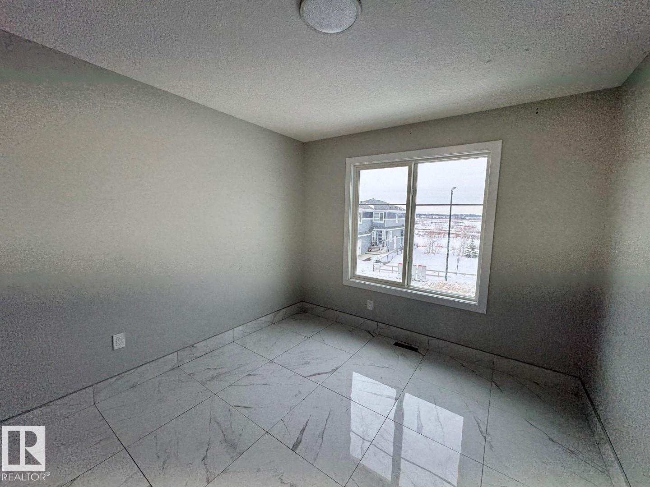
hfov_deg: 102.1
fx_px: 263
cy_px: 244
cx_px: 325
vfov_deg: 85.7
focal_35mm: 14
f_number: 2.2
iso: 40
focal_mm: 2.22
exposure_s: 1/187
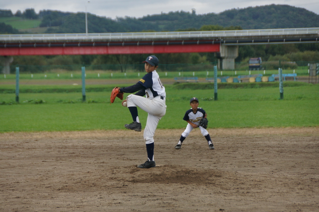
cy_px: 106
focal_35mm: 210
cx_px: 160
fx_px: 1860
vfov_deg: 6.5
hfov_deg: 9.8
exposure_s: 1/1000
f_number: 5.6
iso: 500
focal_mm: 140
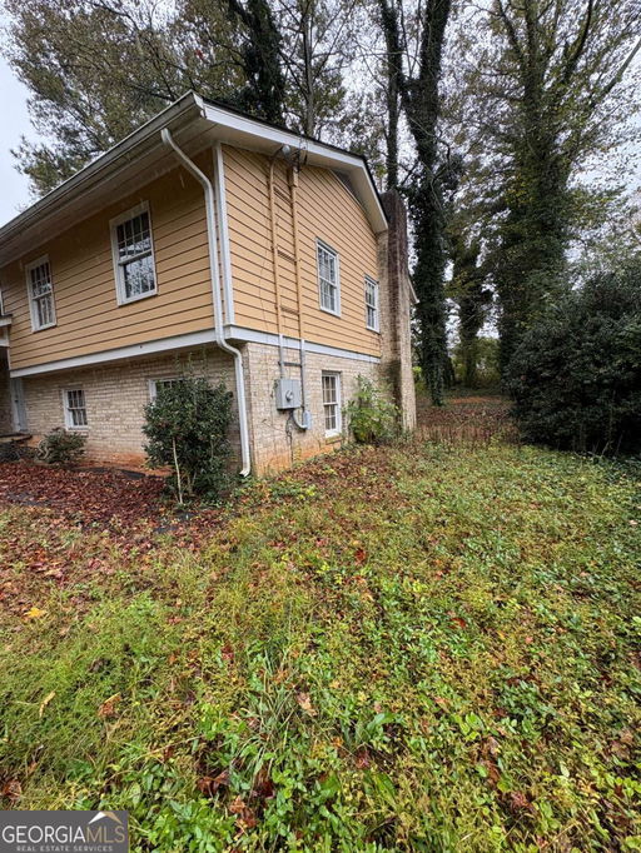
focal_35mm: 14
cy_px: 426
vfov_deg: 102.0
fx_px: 345
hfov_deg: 85.7
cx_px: 320
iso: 50
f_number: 2.2
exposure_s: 1/99
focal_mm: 2.22
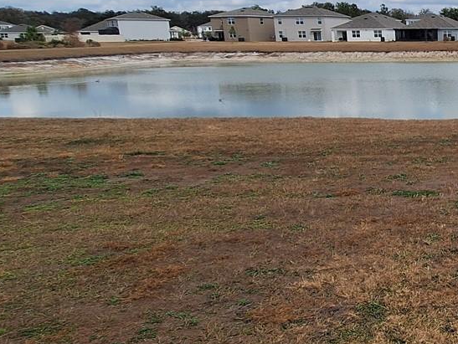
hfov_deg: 35.4
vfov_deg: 37.6
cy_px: 141
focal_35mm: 38
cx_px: 580
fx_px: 503
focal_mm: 1.74
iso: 40
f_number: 2.2
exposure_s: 1/1927
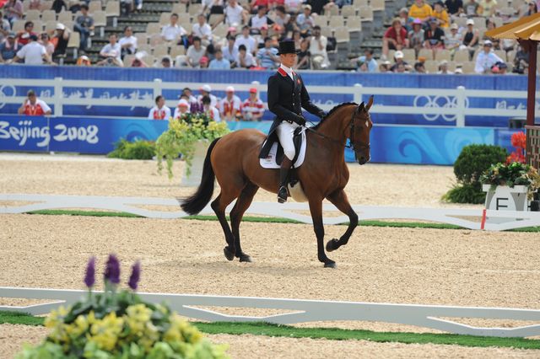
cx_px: 270
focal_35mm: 300
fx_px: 4497
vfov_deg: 4.6
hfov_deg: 6.9
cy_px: 180
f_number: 5
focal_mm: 300
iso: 640
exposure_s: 1/3200
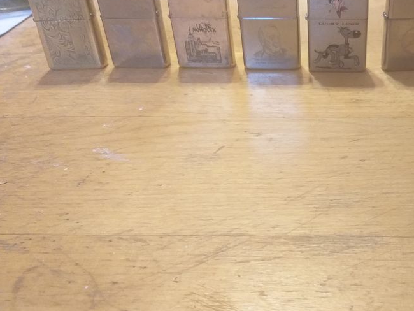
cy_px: 178
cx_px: 317
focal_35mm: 40
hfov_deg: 45.0
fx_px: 479
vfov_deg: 35.9
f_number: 1.7
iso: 200
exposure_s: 1/33
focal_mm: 3.93
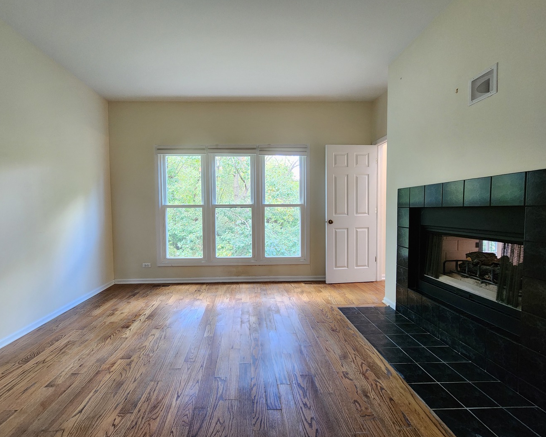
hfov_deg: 100.5
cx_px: 250
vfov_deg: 88.0
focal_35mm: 14
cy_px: 222
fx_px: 226
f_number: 2.2
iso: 400
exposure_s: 1/30
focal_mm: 2.2
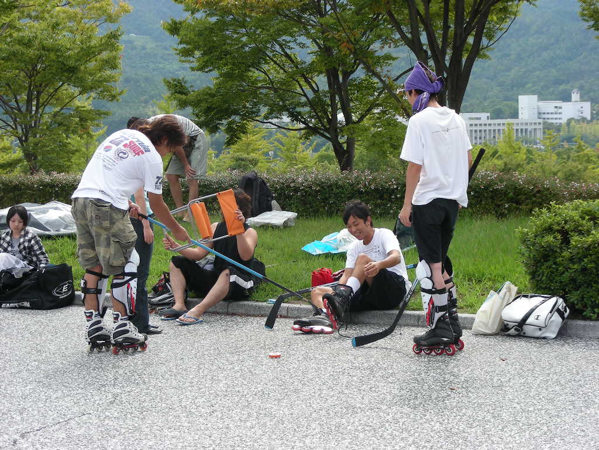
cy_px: 225
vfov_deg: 17.0
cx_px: 300
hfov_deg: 22.5
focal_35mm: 87
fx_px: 1505
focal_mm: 14.6
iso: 50
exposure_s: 1/215
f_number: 4
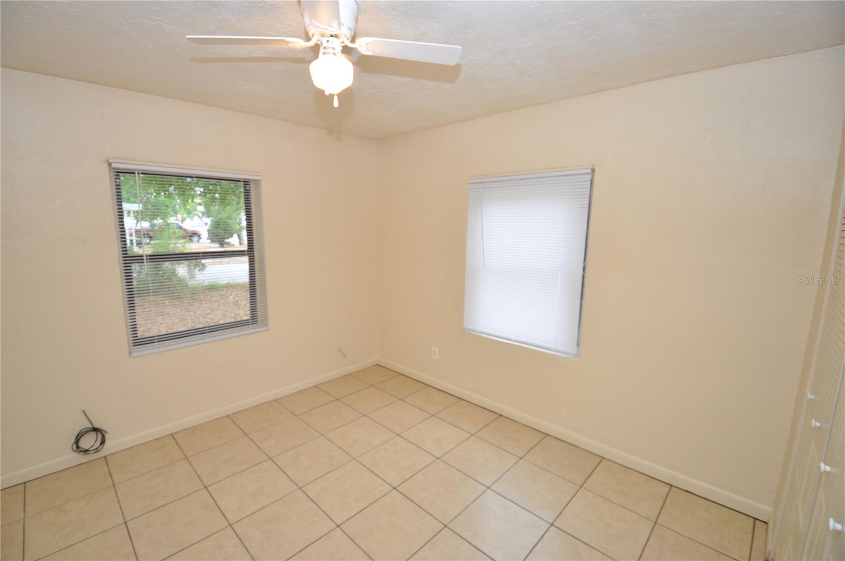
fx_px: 352
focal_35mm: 15
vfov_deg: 77.2
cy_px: 280
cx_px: 422
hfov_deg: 100.5
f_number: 4.5
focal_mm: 10
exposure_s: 1/80
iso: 400
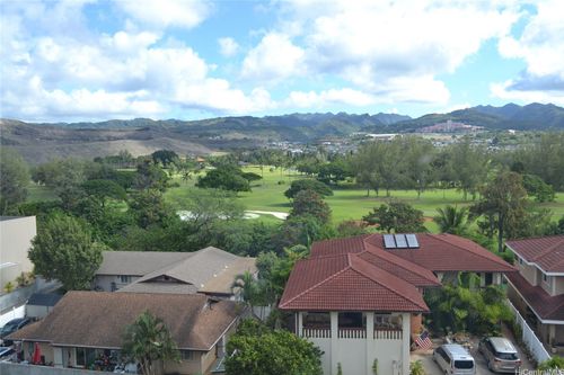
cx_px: 282
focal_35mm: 33
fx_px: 517
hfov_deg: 57.2
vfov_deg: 39.9
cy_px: 188
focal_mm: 22
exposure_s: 1/200
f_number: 6.3
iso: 100
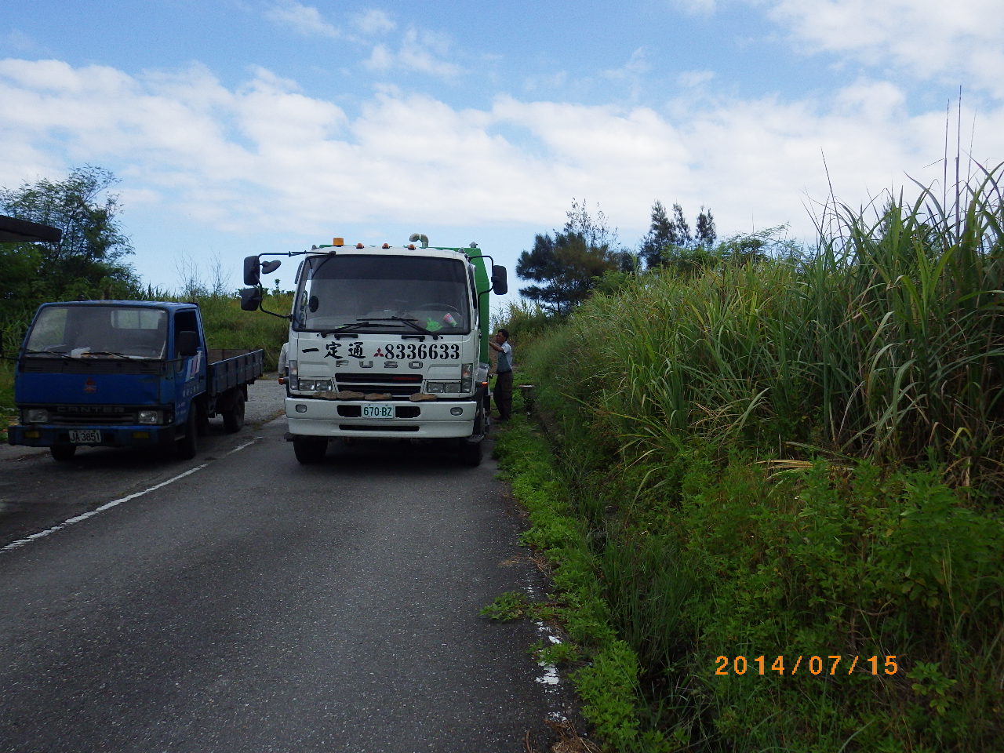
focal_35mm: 25
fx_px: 725
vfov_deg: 54.9
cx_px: 502
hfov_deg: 69.4
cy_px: 376
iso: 250
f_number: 7.9
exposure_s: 1/250
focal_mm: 4.5
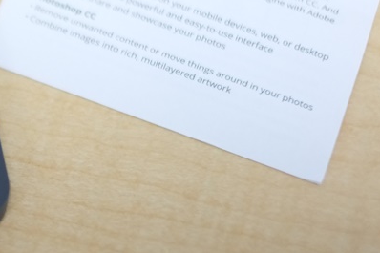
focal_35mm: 144
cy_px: -11
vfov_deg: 9.4
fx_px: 1519
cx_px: -130
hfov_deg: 13.7
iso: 800
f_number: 1.4
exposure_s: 1/250
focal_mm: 35
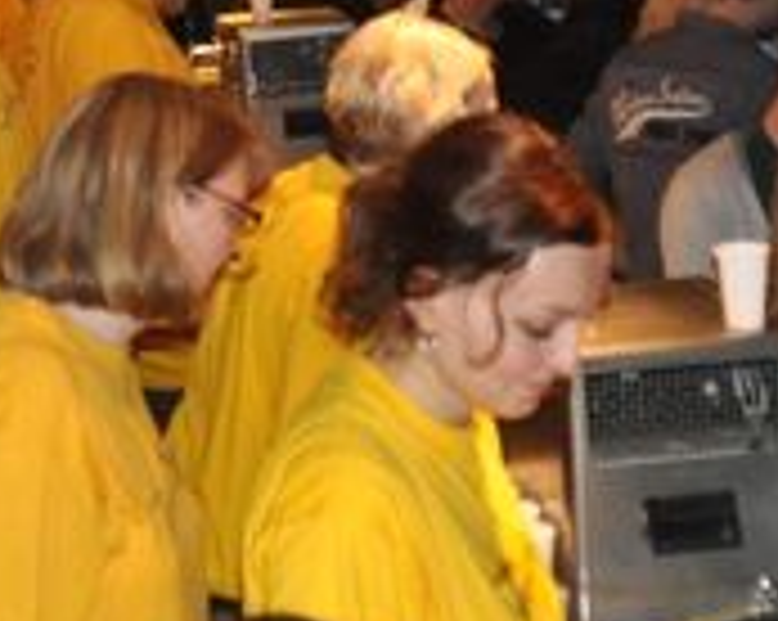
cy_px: -290
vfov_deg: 12.5
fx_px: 2691
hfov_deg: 15.8
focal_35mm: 117
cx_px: -144
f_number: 3.5
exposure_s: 1/60
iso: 800
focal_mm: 18
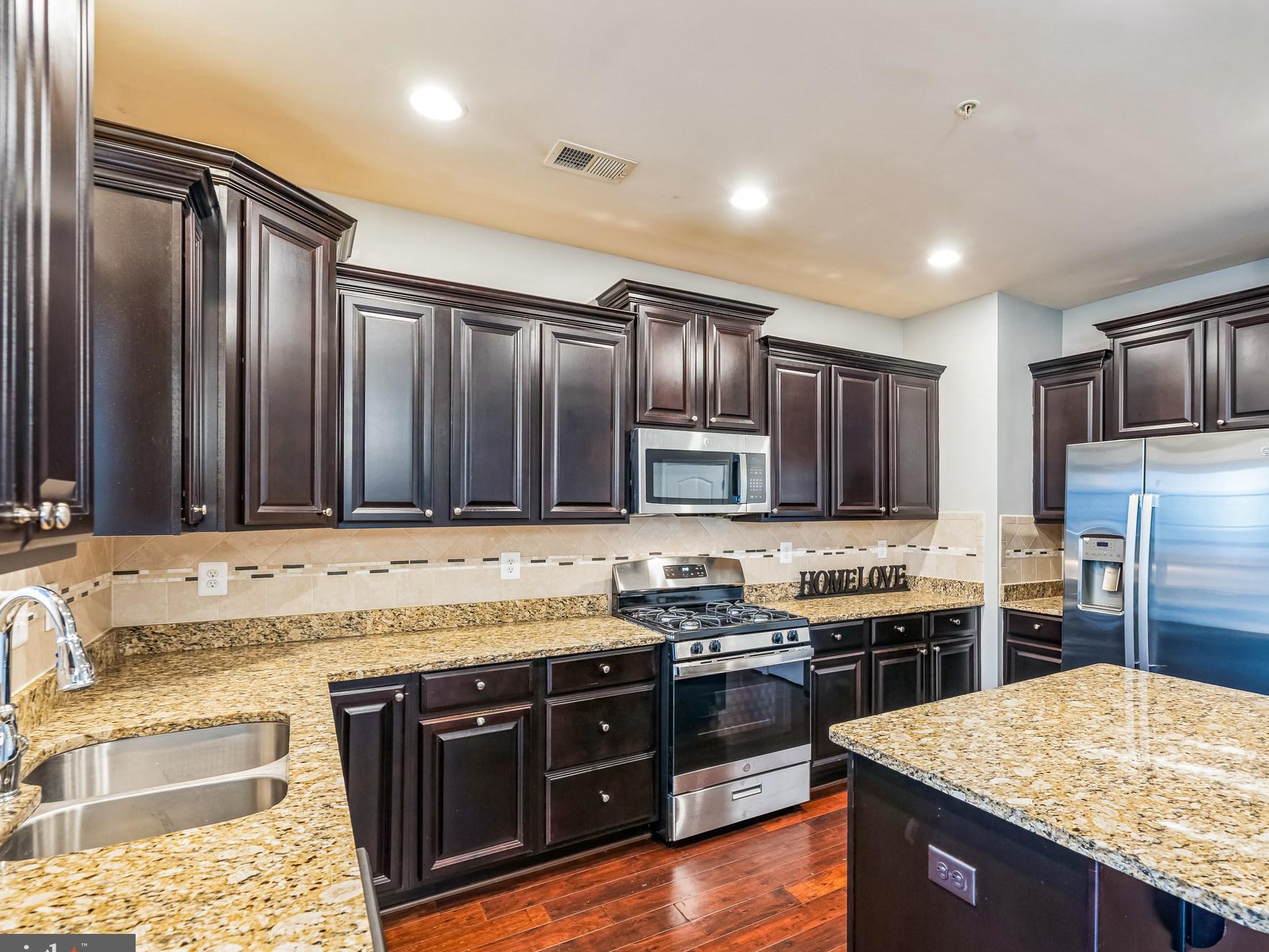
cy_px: 492
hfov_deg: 87.3
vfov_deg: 71.6
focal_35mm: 18
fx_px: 660
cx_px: 717
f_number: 5.6
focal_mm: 16
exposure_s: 1/5
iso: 800
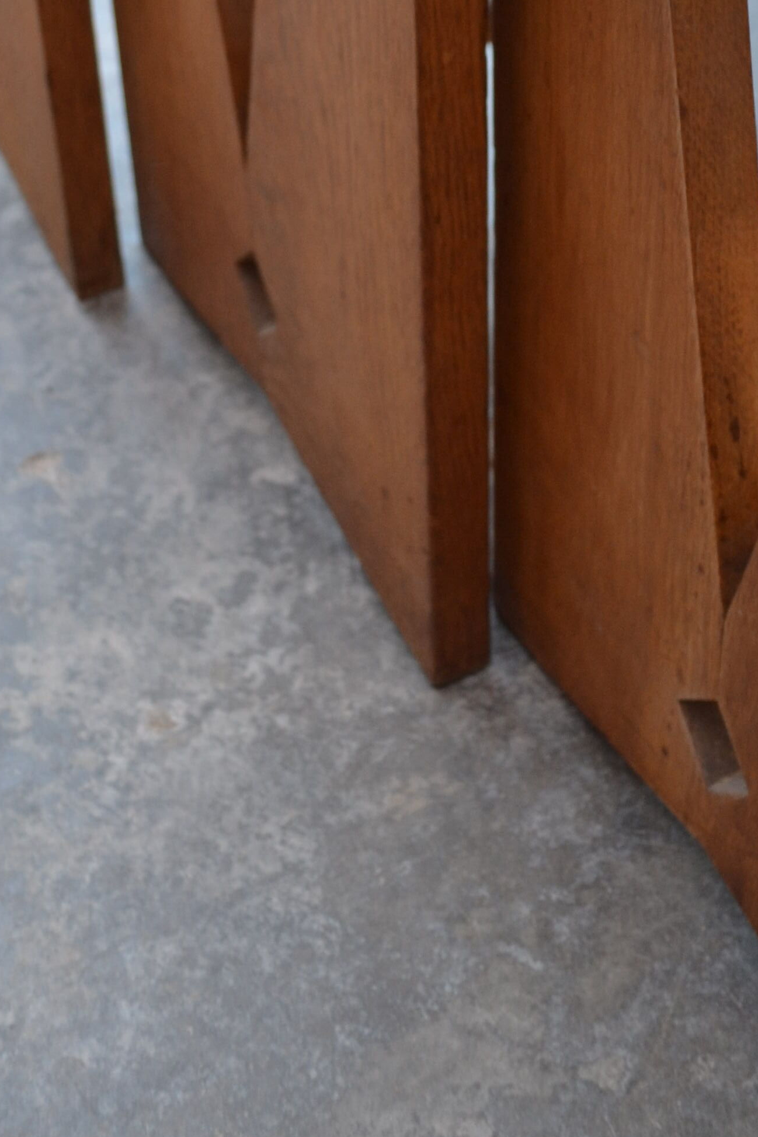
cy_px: -23
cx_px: 462
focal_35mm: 71
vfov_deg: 26.8
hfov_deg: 19.2
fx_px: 2242
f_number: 3.8
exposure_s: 1/20
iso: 400
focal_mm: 20
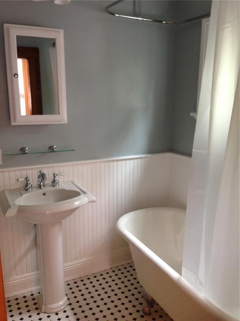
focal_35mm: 33
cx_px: 120
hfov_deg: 42.9
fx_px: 305
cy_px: 160
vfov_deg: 55.4
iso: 160
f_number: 2.4
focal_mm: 4.12
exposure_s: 1/20
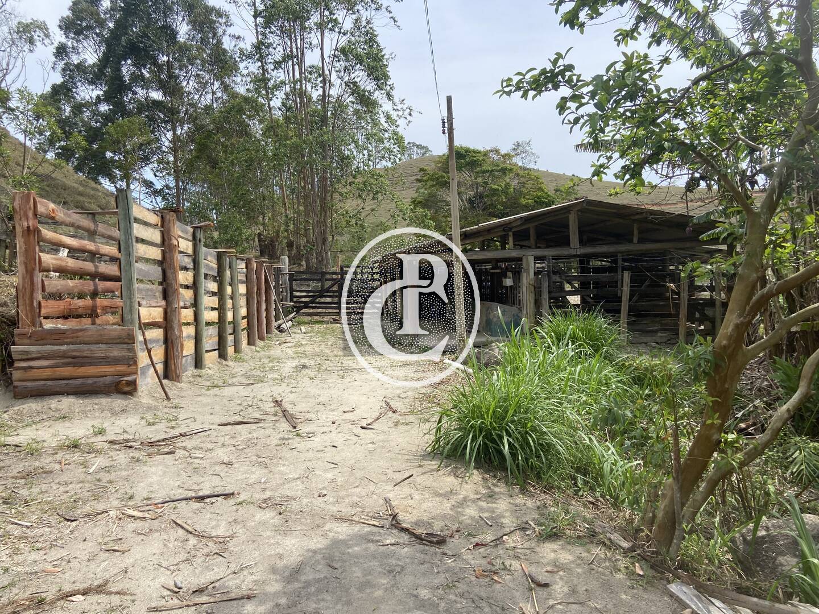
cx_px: 410
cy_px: 307
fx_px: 615
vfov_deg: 53.1
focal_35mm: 26
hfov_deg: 67.3
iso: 32
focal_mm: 4.25
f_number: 1.8
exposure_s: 1/1927
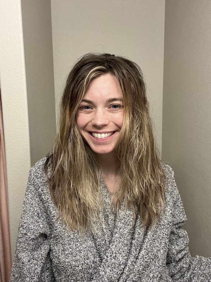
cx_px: 106
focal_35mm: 30
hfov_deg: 46.8
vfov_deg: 60.0
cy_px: 141
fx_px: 244
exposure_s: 1/60
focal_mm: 2.71
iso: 125
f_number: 2.2
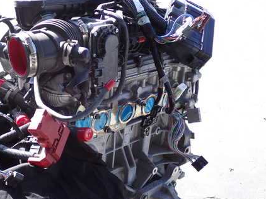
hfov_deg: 35.1
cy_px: 98
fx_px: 415
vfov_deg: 27.1
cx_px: 85
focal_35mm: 54
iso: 100
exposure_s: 1/250
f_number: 2.7
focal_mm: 6.83
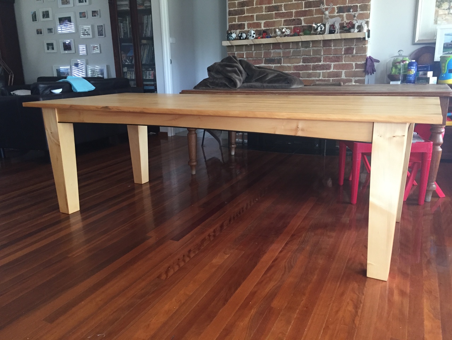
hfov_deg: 61.6
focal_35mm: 29
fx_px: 379
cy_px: 170
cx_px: 226
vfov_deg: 48.2
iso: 200
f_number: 2.2
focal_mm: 4.15
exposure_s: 1/33
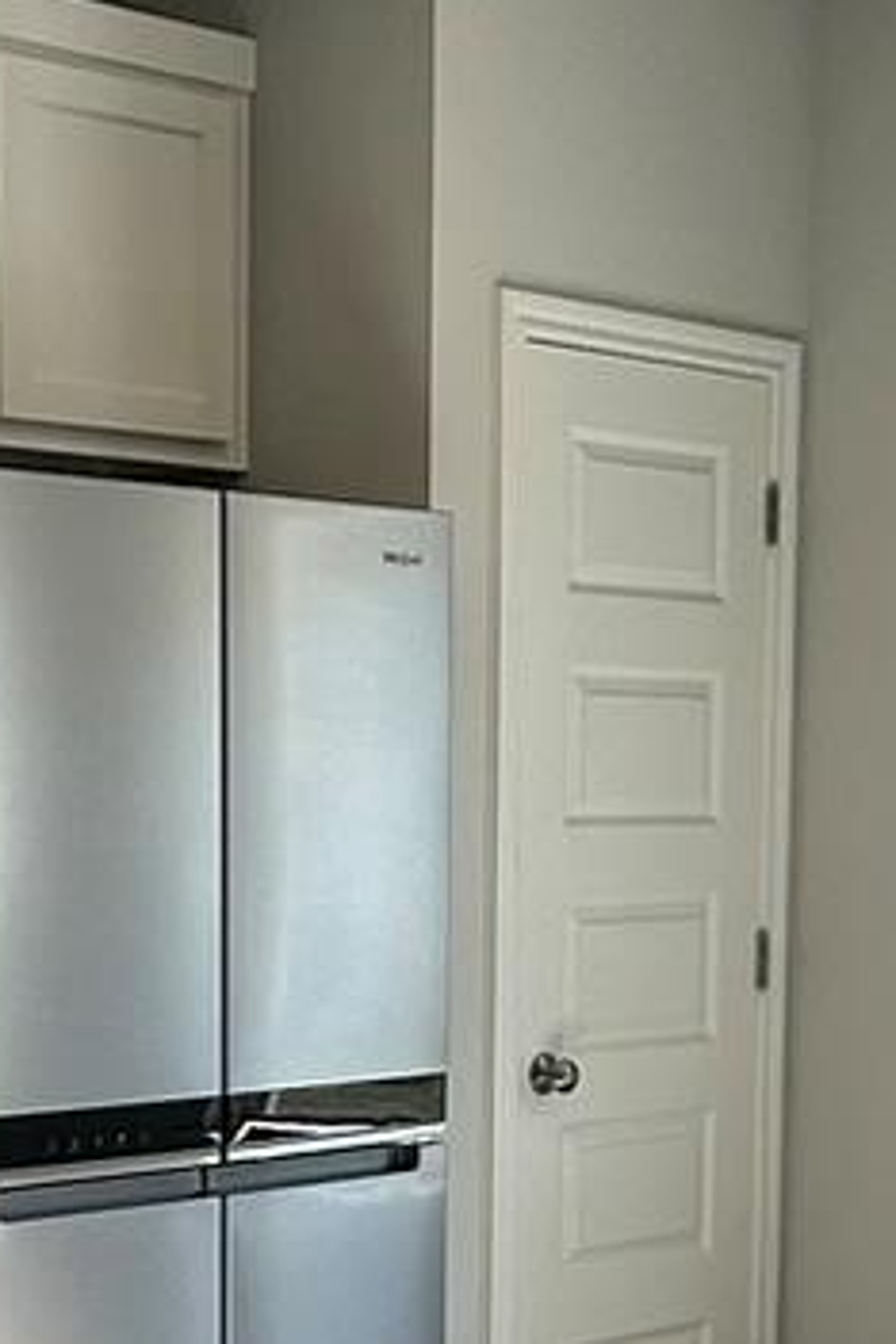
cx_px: 502
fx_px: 3173
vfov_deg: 23.4
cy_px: 1149
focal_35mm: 85
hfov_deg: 16.1
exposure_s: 1/109
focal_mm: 2.22
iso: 40
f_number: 2.2
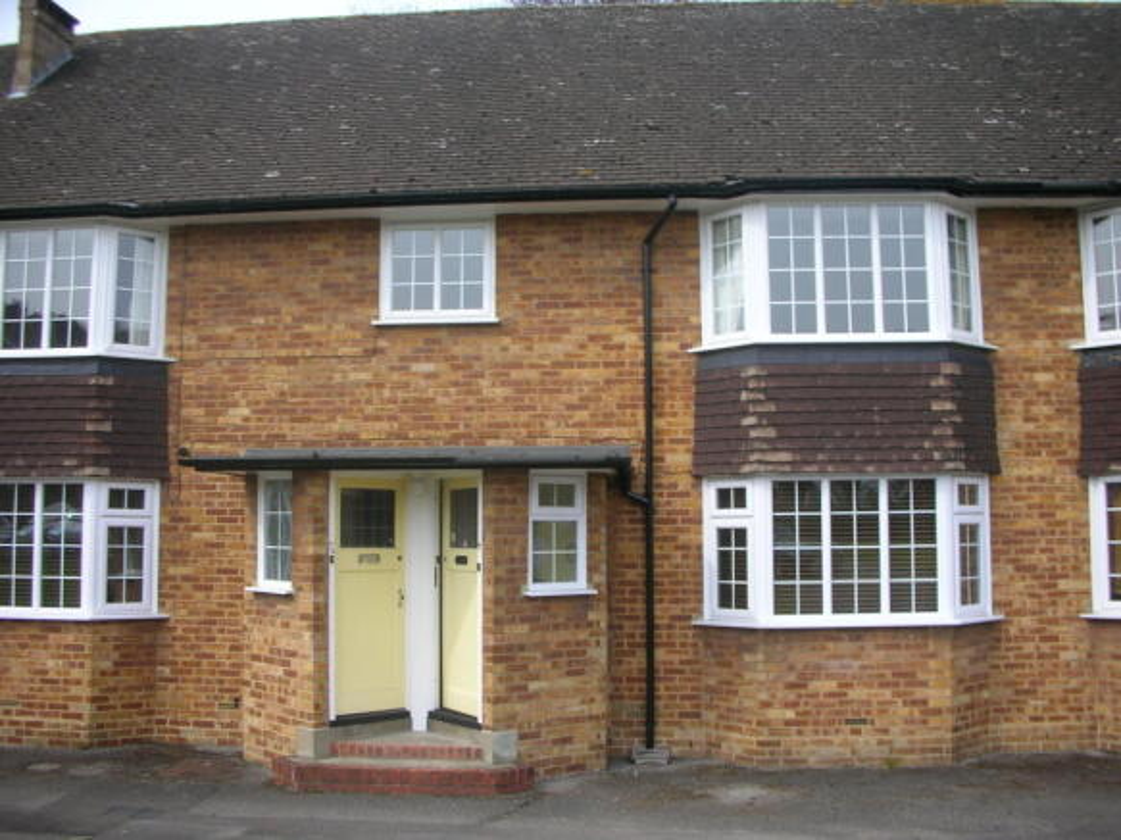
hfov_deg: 52.6
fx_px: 1133
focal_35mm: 35
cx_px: 560
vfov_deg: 40.7
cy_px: 420
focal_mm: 5.8
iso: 50
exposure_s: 1/52.8
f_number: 8.5
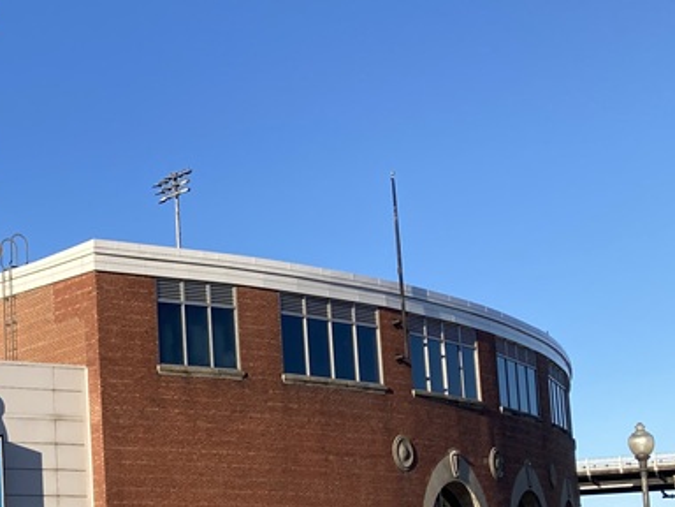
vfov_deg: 19.8
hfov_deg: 23.7
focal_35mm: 73
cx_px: -186
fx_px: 1423
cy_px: 449
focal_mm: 3.99
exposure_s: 1/1312
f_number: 1.8
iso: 20
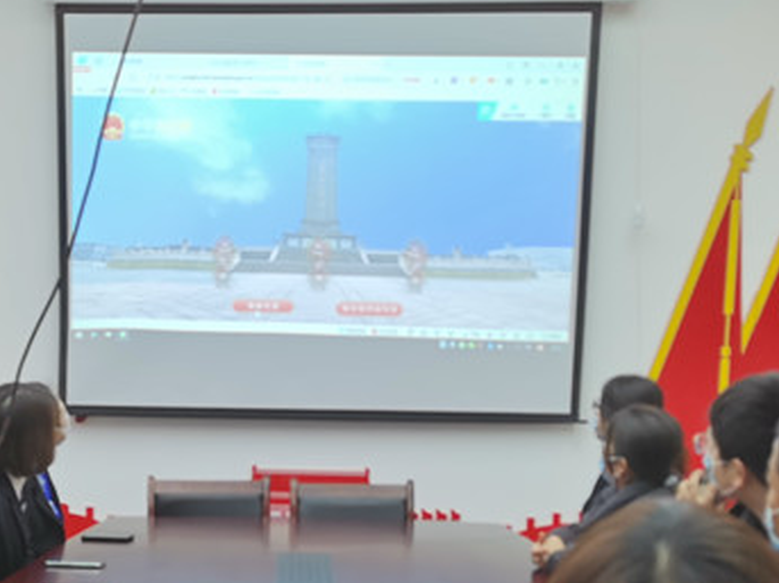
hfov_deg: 28.8
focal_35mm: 67
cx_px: 254
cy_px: 559
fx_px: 1507
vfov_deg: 21.3
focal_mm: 5.58
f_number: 1.8
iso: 125
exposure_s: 1/100
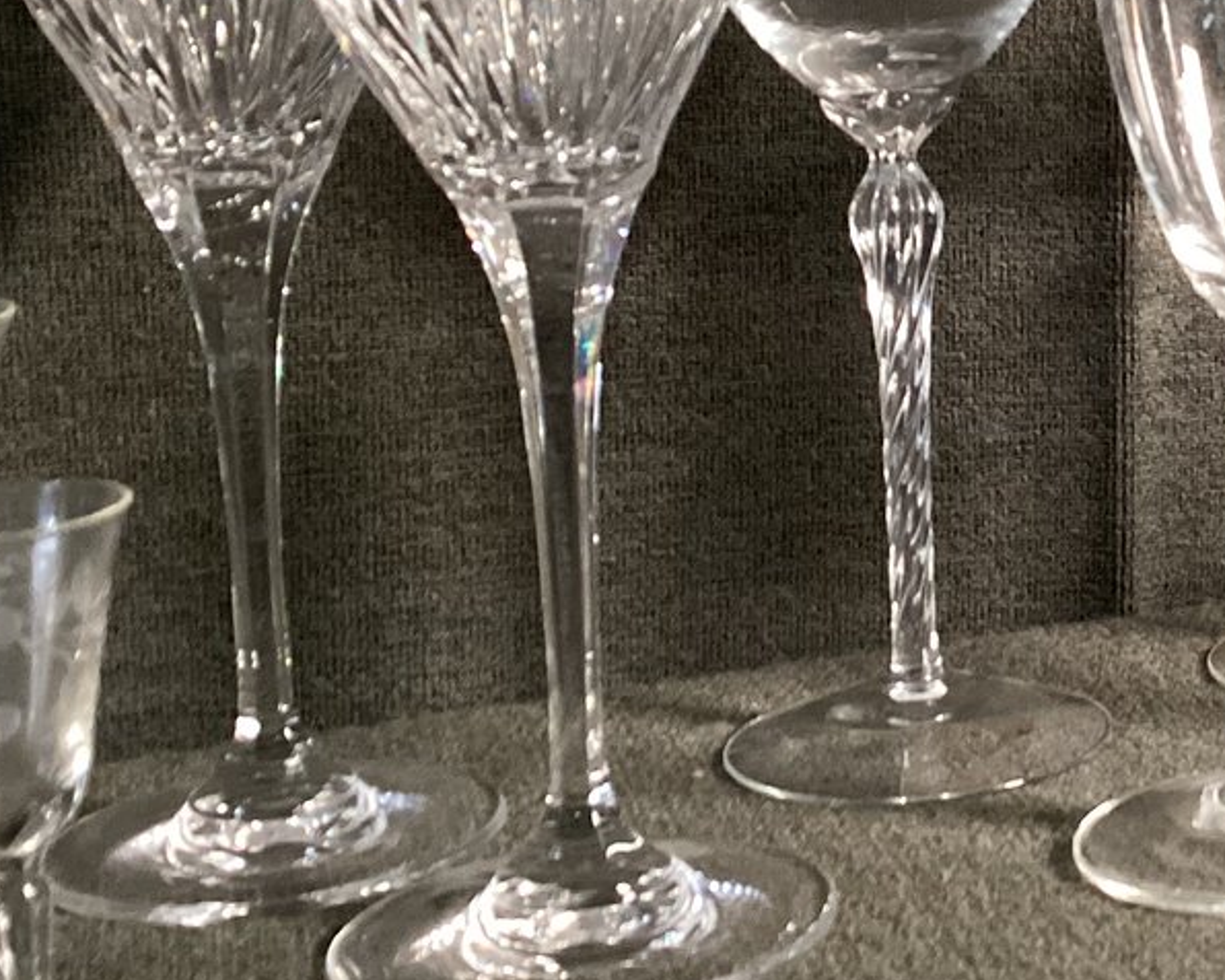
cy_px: 118
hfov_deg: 23.6
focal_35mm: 77
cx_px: 1265
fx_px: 2792
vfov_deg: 19.6
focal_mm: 3.3
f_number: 2.4
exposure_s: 1/50
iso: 200
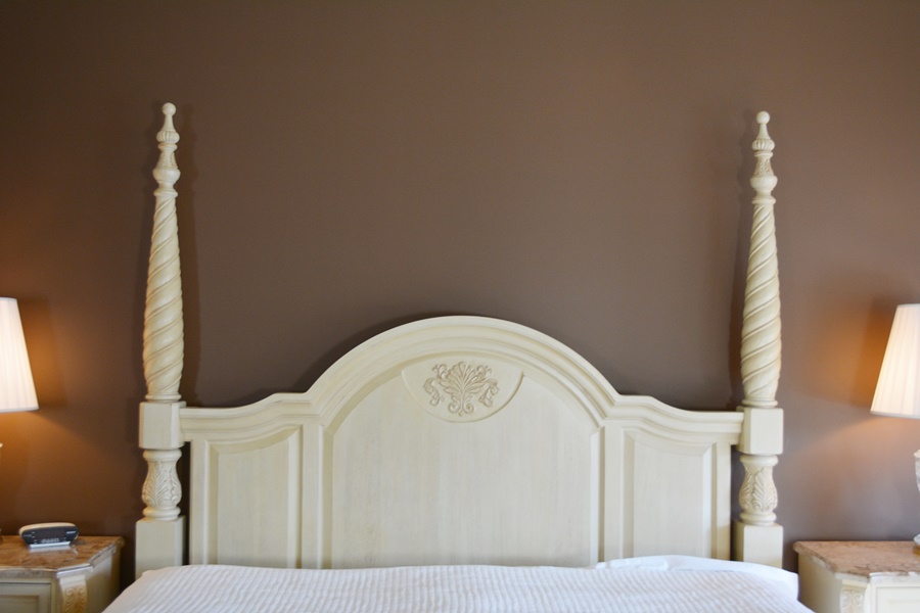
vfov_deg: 36.9
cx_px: 460
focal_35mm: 36
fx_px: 920
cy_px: 306
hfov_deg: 53.1
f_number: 4
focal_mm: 24
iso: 450
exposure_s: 1/60
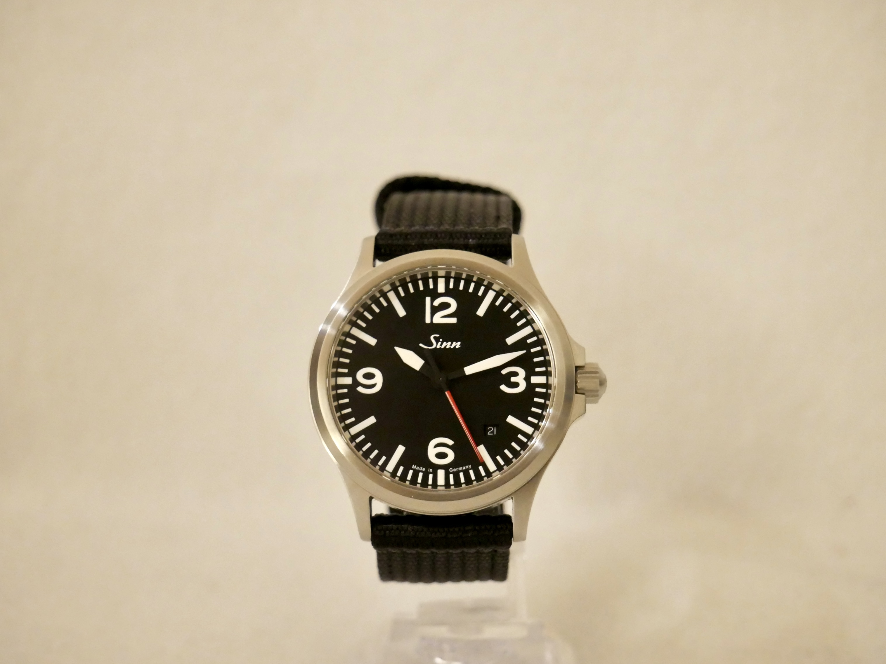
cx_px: 443
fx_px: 1382
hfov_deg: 35.5
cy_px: 332
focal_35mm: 54
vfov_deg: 27.0
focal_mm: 27
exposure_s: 1/6
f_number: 4.6
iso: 3200
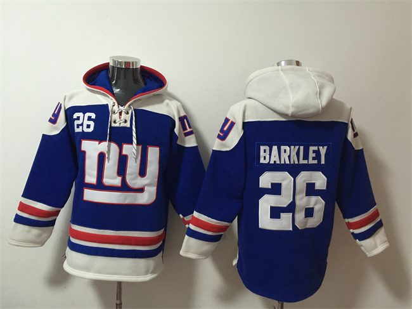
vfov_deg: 48.2
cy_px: 154
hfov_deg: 61.7
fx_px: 345
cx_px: 206
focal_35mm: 29
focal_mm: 4.15
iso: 160
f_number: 2.2
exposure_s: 1/8
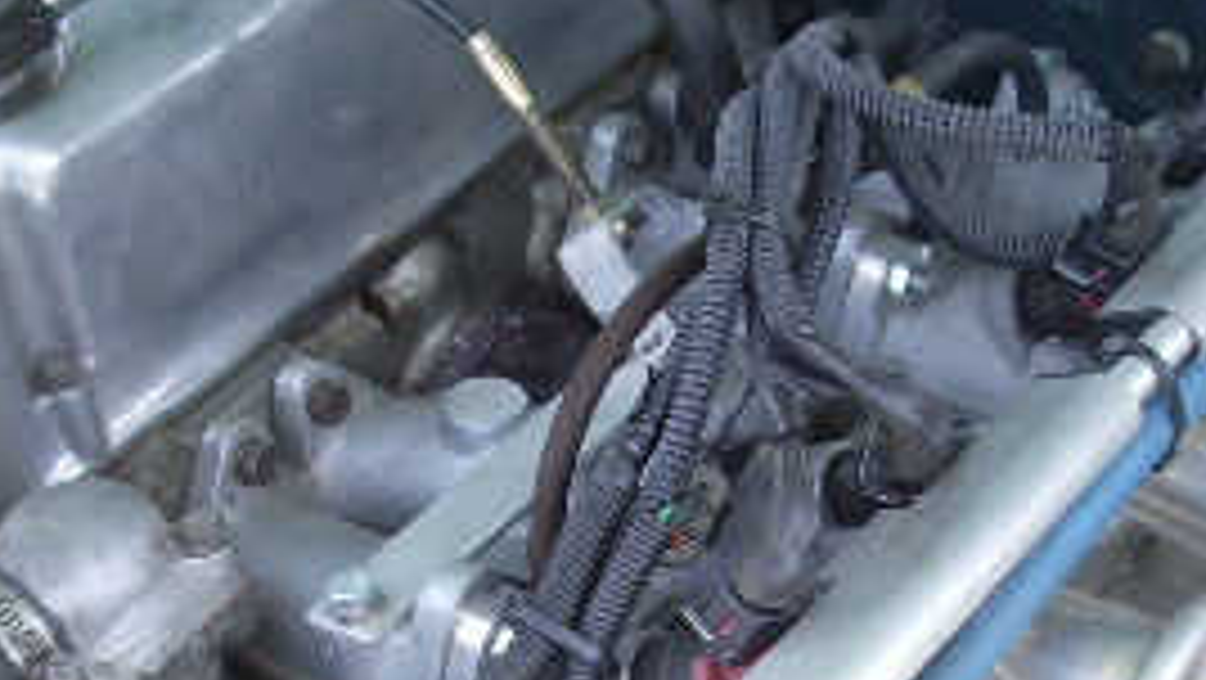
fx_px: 2911
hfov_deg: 23.4
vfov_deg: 13.3
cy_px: 522
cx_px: 562
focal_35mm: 91
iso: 80
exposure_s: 1/100
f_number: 2.6
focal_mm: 5.8
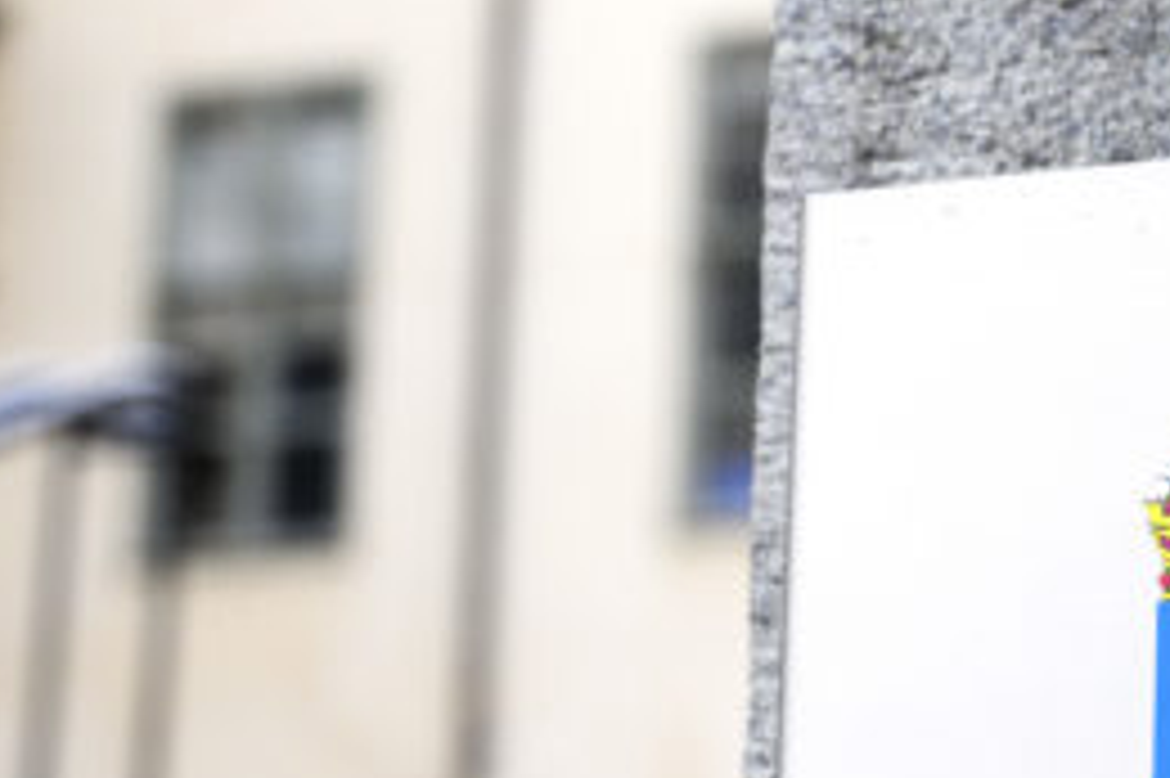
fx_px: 5326
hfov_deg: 12.5
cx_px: 349
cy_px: 517
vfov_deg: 8.4
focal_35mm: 164
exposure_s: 1/1000
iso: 800
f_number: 5.6
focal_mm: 66
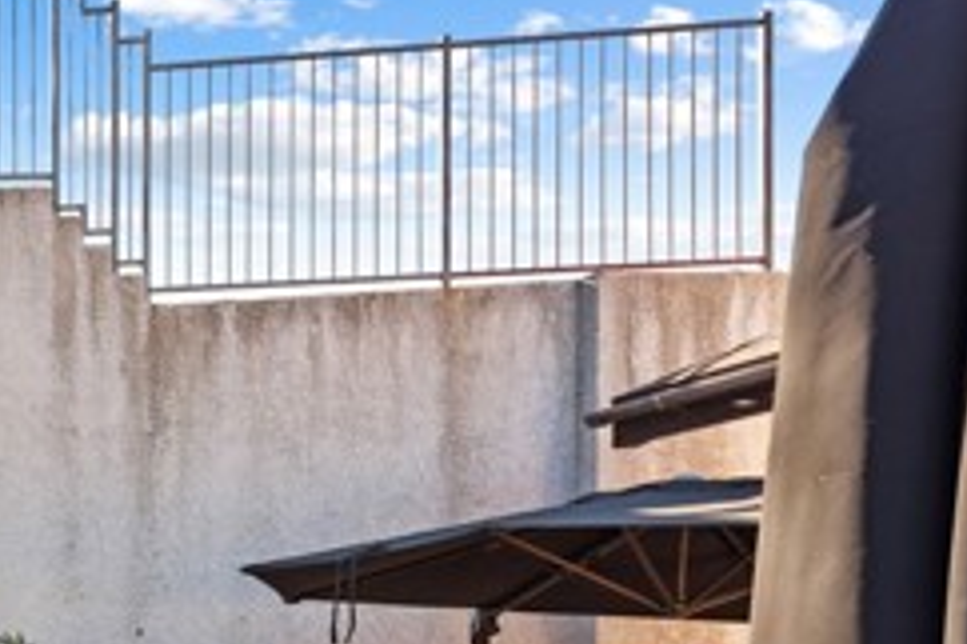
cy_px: 668
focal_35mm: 37
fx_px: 993
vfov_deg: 32.5
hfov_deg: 35.1
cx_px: -300
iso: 200
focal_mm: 14
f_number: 9.5
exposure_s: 1/20
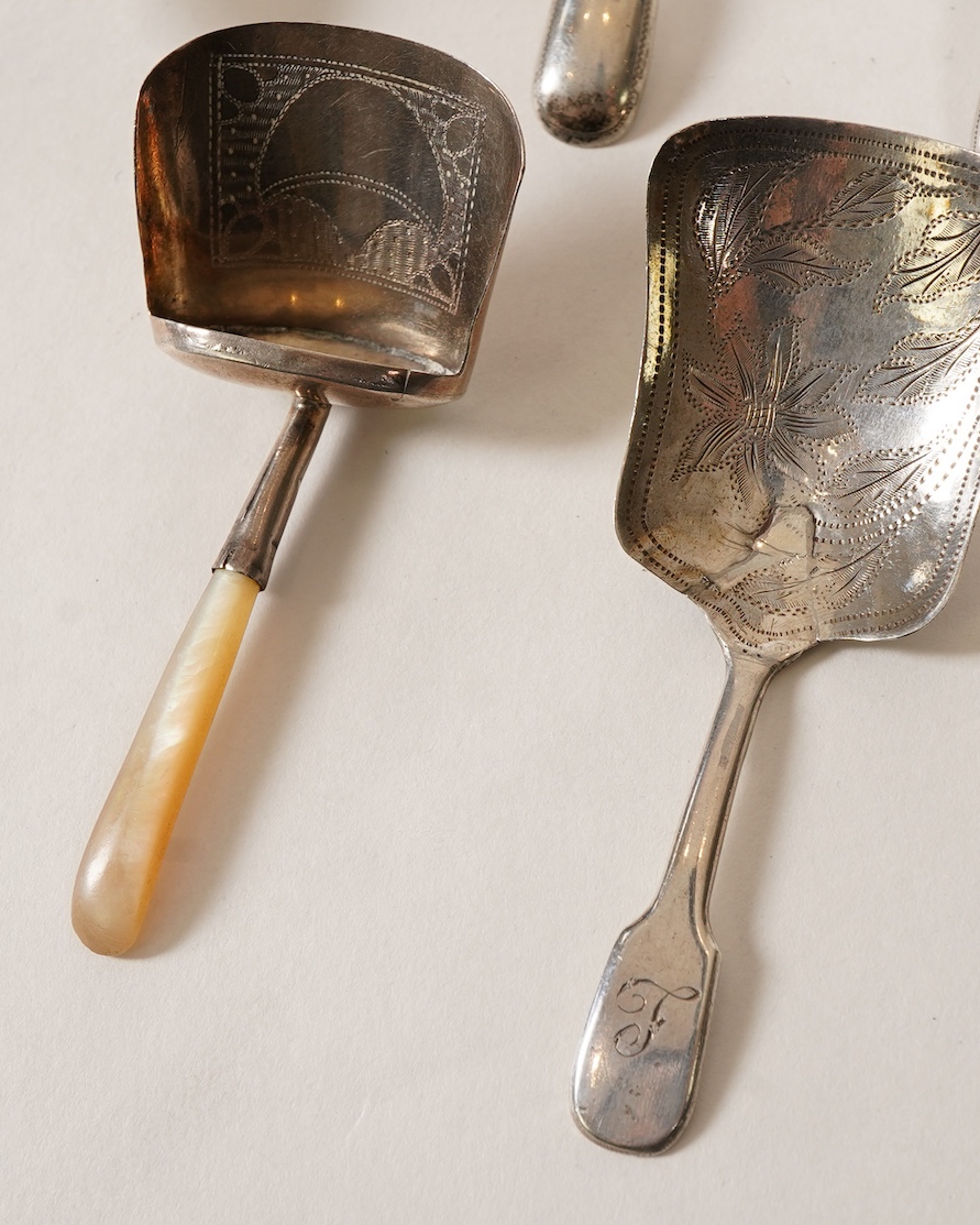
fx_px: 2319
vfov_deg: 29.6
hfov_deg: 23.8
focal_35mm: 64
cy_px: 608
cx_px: 565
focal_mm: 30
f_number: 16
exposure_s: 1/125
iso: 400
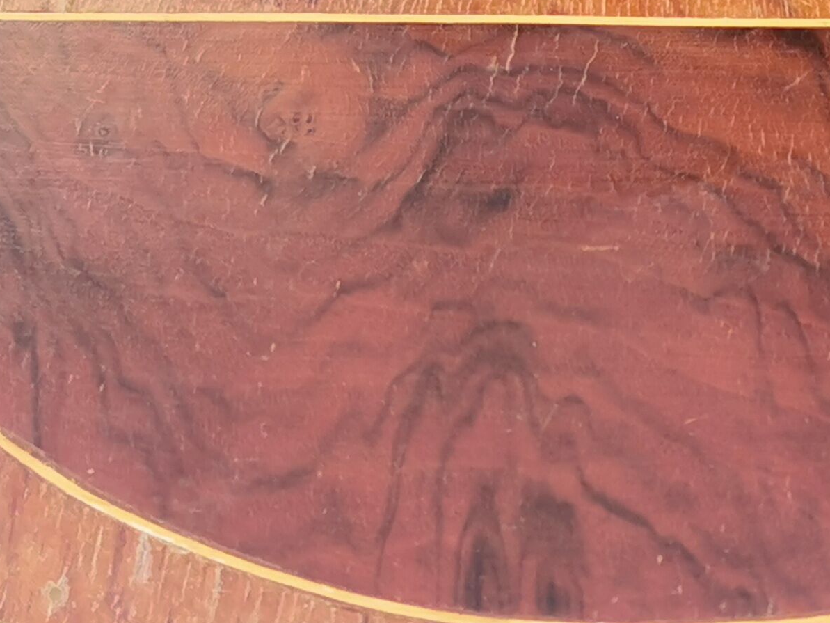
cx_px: 659
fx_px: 2566
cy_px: 565
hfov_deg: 18.2
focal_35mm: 107
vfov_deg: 13.7
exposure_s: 1/153
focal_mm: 5.56
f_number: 1.6
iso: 50
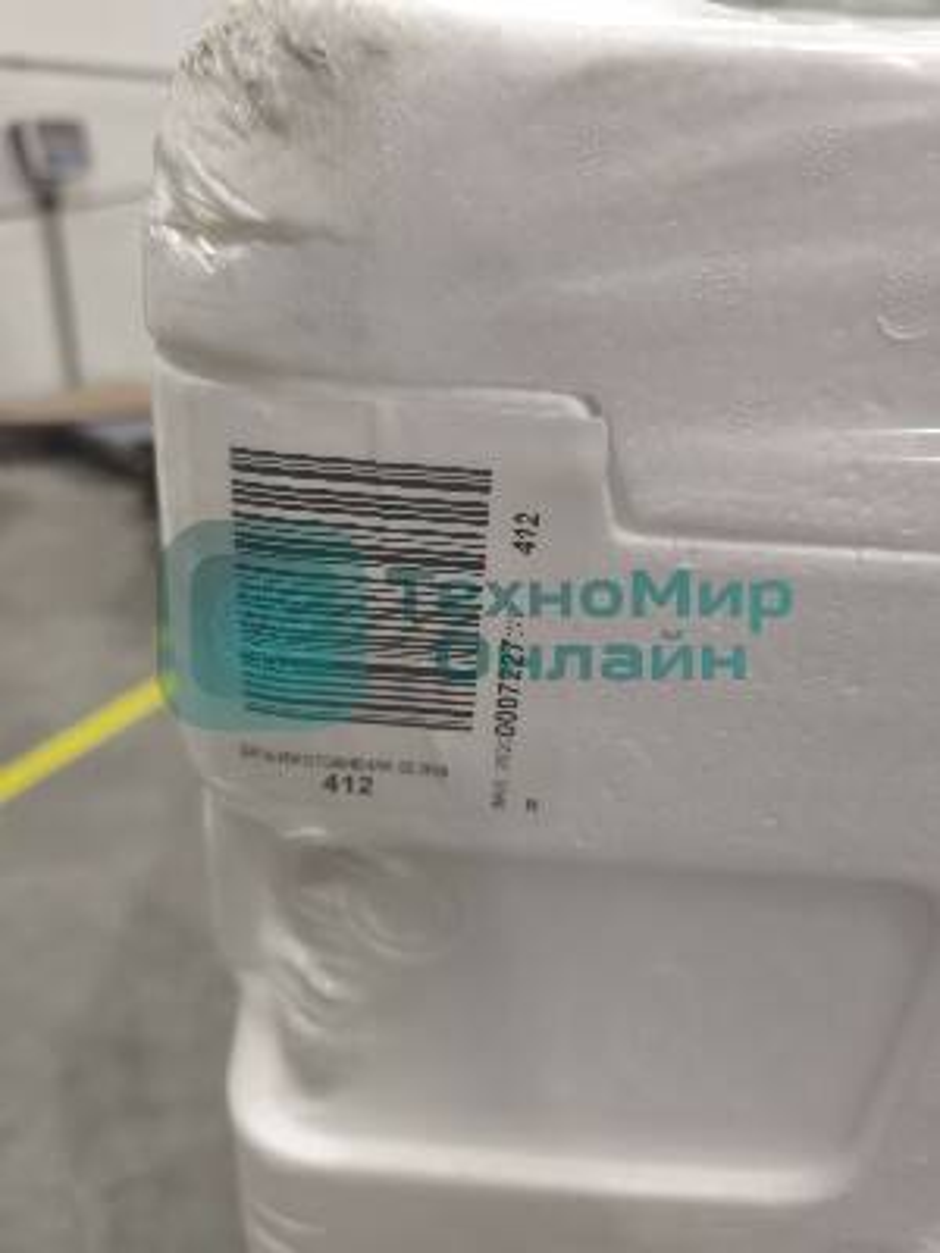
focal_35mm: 23
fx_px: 833
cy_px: 626
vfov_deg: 73.9
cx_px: 470
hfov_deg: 58.9
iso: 400
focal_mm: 6.57
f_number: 1.6
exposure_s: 1/45
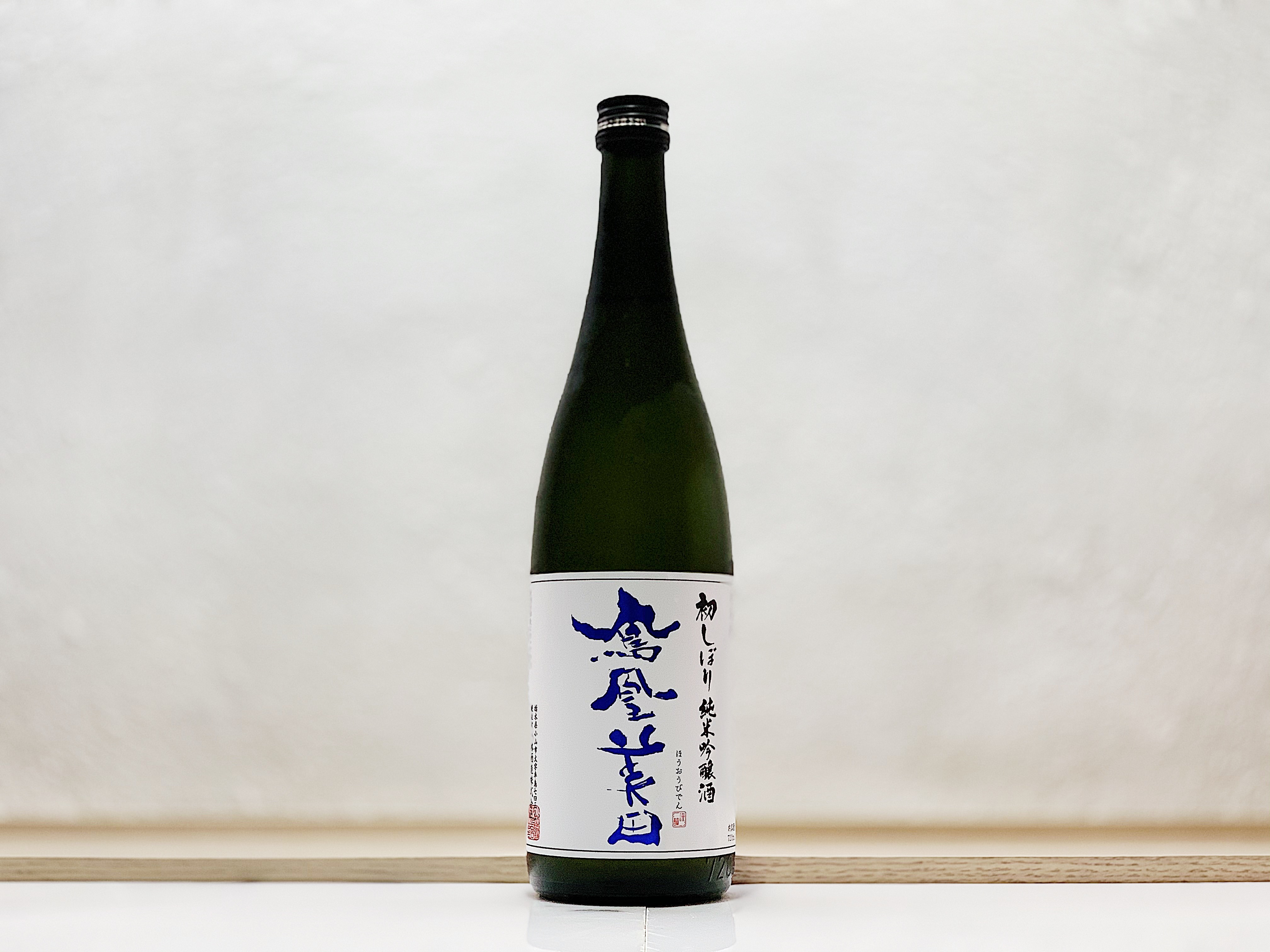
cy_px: 476
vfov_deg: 28.0
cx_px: 635
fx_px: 1908
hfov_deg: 36.8
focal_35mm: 52
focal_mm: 6
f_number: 2.4
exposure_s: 1/114
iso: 125
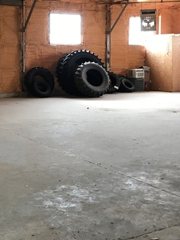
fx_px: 395
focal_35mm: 57
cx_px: 42
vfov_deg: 33.5
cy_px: 86
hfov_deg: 25.3
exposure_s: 1/20
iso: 40
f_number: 1.8
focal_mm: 3.99
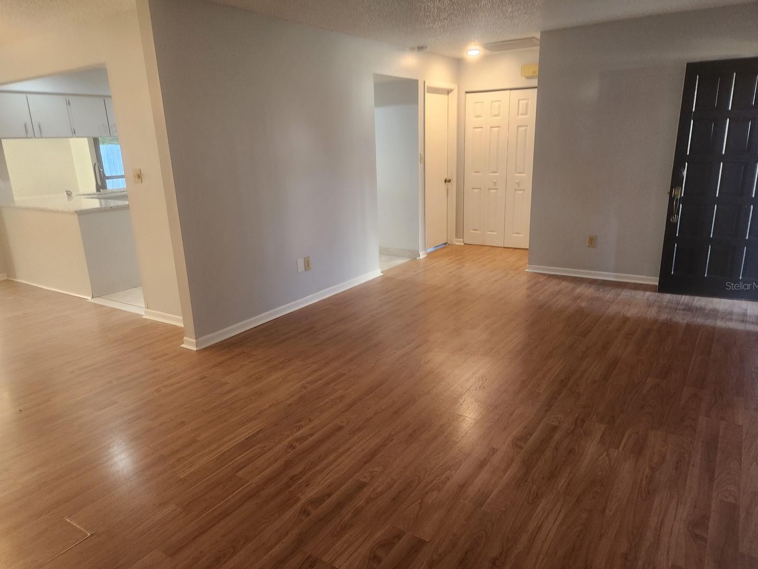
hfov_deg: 71.6
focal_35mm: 24
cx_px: 377
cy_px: 285
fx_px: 526
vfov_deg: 56.8
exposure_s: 1/120
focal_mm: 5.4
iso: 500
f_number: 1.8
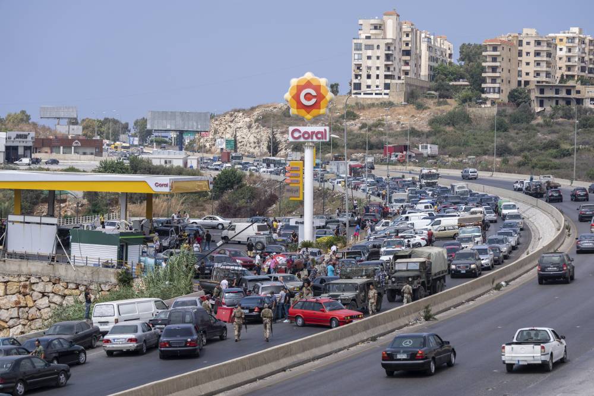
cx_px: 297
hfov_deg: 18.8
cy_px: 198
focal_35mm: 109
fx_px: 1798
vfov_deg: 12.6
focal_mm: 109
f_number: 4.5
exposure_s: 1/800
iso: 100
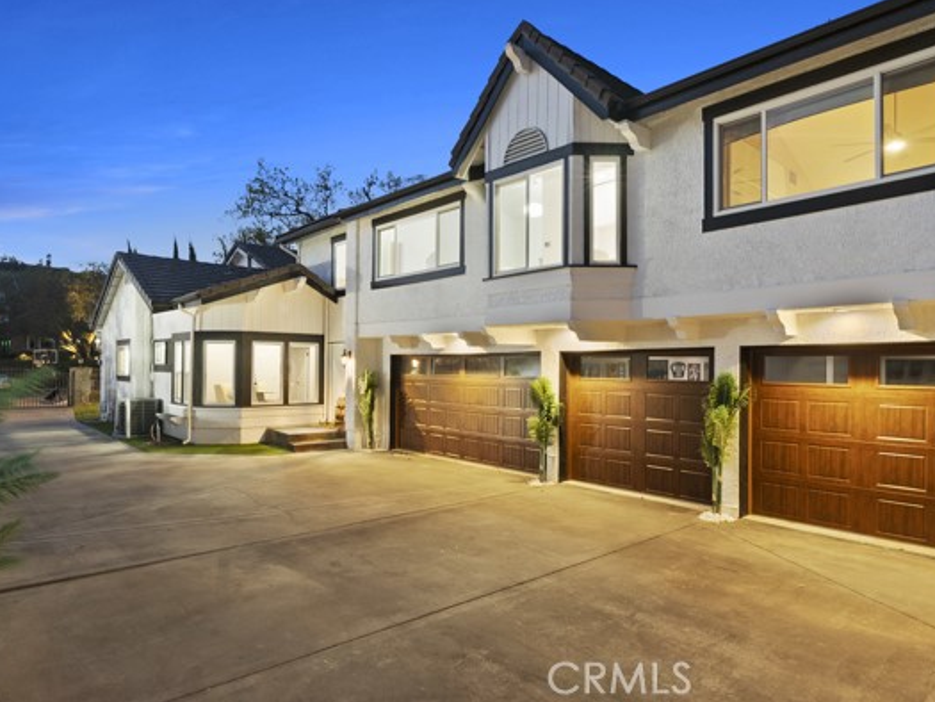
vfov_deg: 61.1
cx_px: 516
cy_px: 347
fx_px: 594
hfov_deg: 76.1
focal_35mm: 22
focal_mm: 20
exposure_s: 1.5
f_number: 6.7
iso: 1600
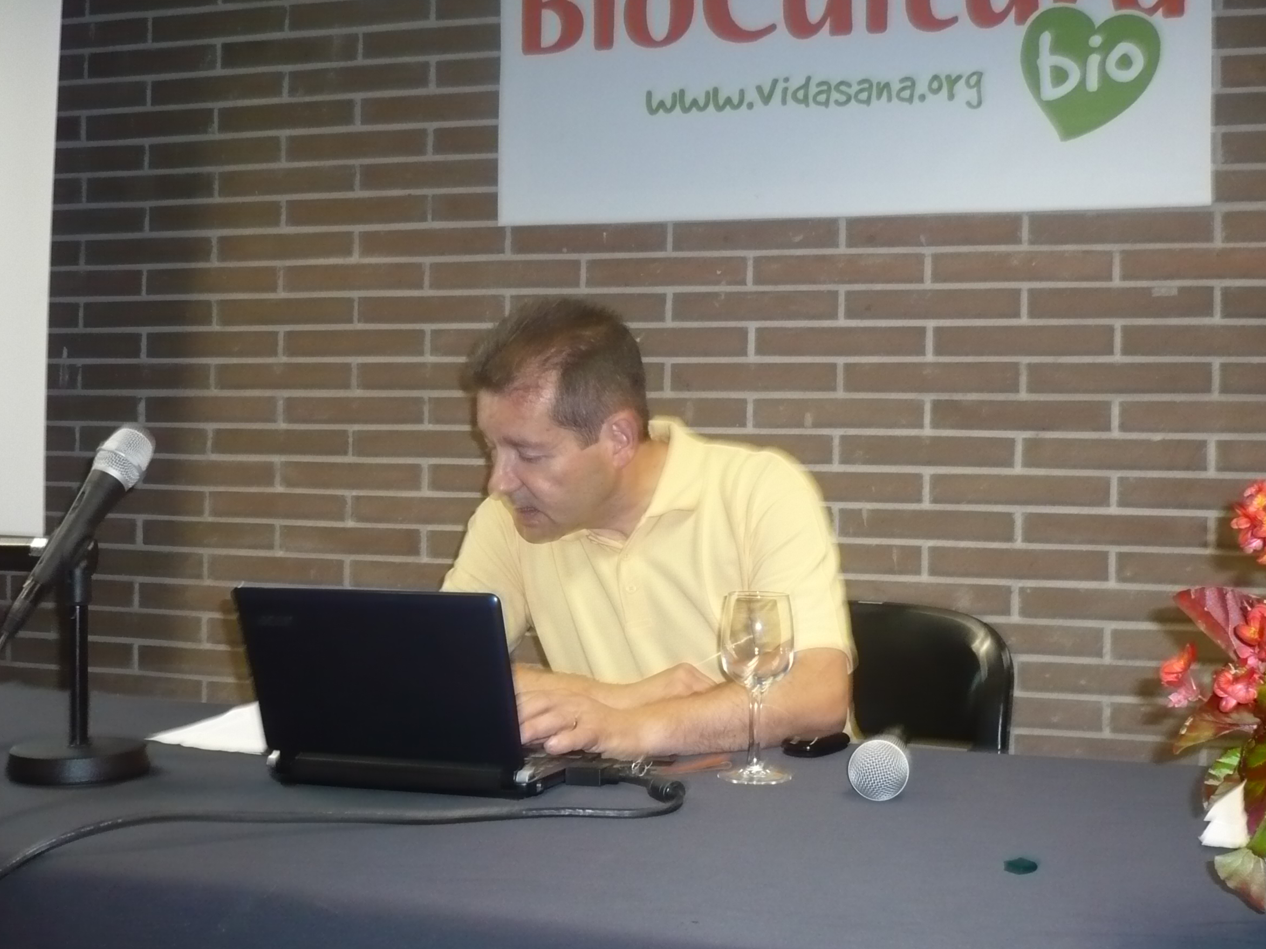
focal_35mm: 42
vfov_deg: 34.3
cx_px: 713
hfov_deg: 44.7
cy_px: 458
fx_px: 1536
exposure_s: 1/30
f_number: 2.8
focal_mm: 5.8
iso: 200
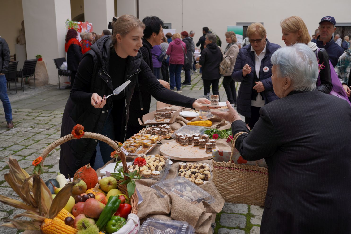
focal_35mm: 33
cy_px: 117
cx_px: 176
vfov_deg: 39.5
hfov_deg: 56.6
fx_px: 326
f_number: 4
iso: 100
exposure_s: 1/200
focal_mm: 22.3
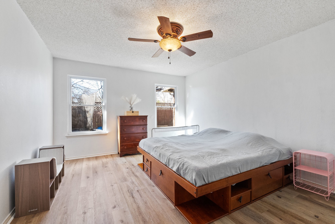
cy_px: 112
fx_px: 140
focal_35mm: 15
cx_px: 168
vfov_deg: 77.3
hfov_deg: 100.4
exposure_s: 1/3
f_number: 9
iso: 640
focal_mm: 10.5
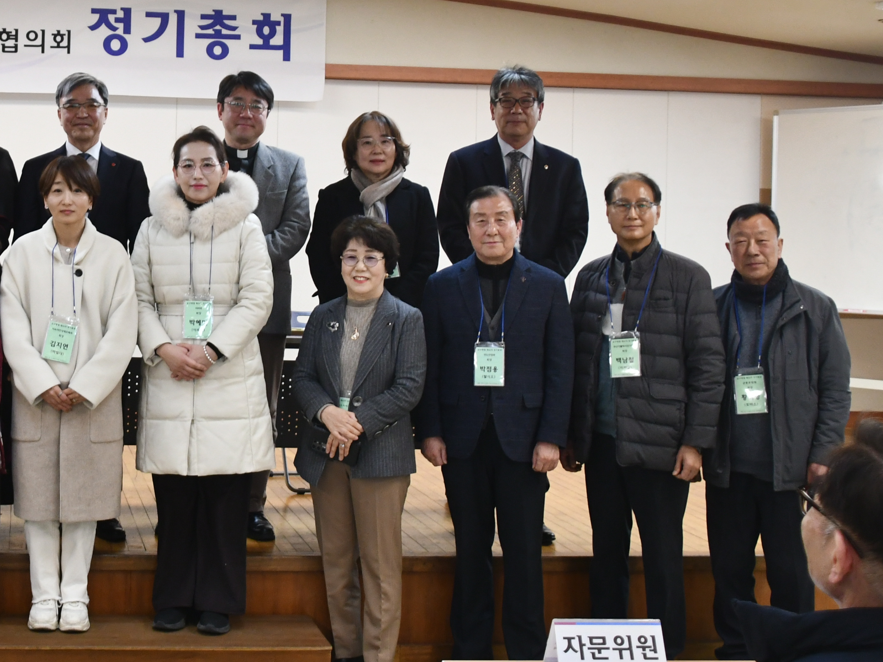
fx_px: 1480
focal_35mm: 58
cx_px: 137
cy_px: 208
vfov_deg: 25.1
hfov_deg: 32.0
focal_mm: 21
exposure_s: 1/50
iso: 1000
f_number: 3.5
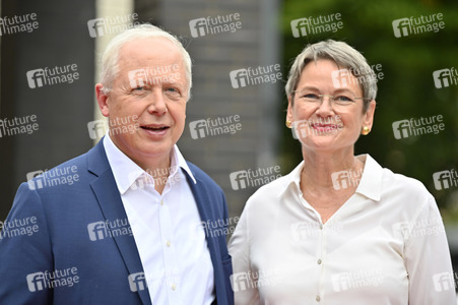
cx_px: 229
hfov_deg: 15.2
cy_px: 152
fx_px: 1716
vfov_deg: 10.1
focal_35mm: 135
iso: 400
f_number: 2.8
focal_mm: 135
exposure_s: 1/500
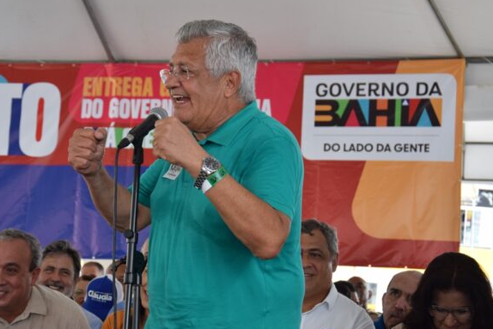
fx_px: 1329
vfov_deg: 14.1
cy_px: 181
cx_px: 199
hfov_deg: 21.0
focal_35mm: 97
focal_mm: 50
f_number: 5.6
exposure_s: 1/125
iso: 400
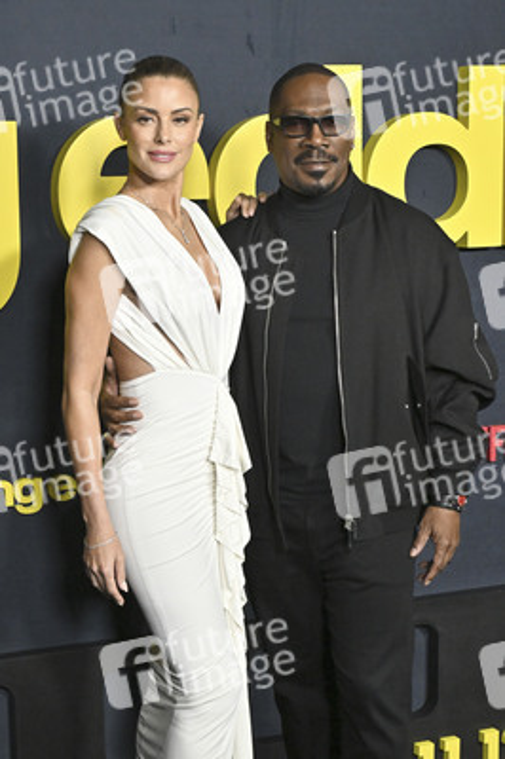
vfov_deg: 46.4
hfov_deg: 31.8
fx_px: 885
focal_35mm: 42
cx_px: 252
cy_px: 380
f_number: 5.6
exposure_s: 1/320
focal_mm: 42
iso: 2500
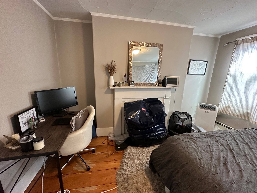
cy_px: 96
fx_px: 104
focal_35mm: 14
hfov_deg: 102.1
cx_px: 128
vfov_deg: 85.7
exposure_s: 1/60
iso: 400
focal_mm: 2.22
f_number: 2.2
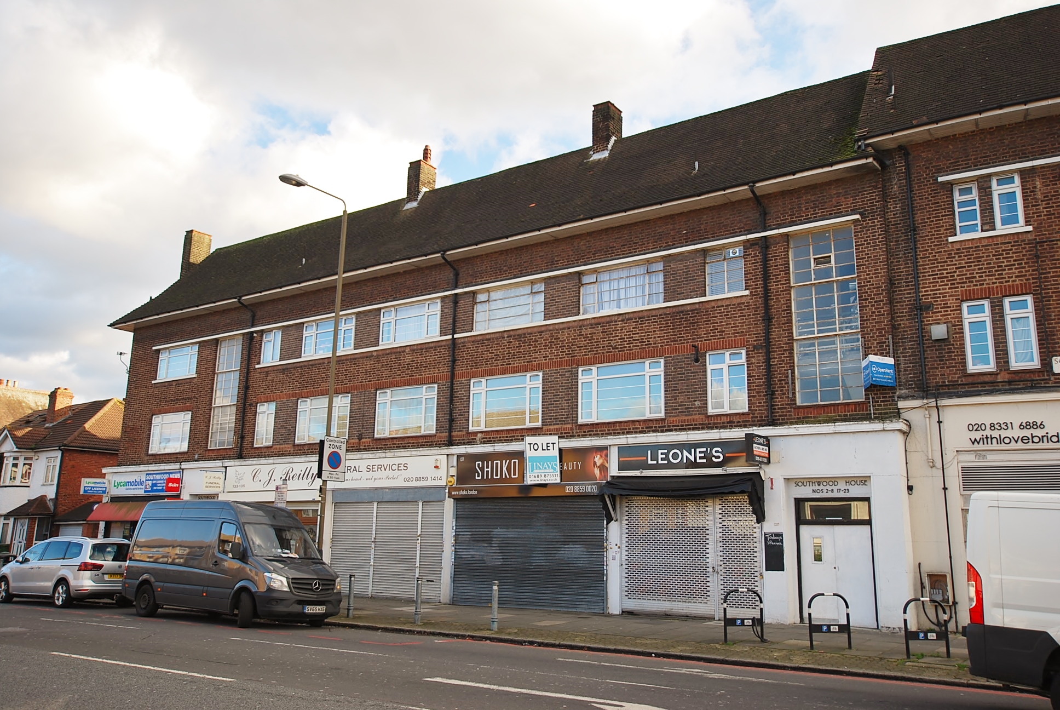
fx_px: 884
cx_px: 530
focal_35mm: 30
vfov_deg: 43.7
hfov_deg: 61.9
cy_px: 355
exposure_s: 1/125
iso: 100
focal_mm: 20
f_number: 5.6
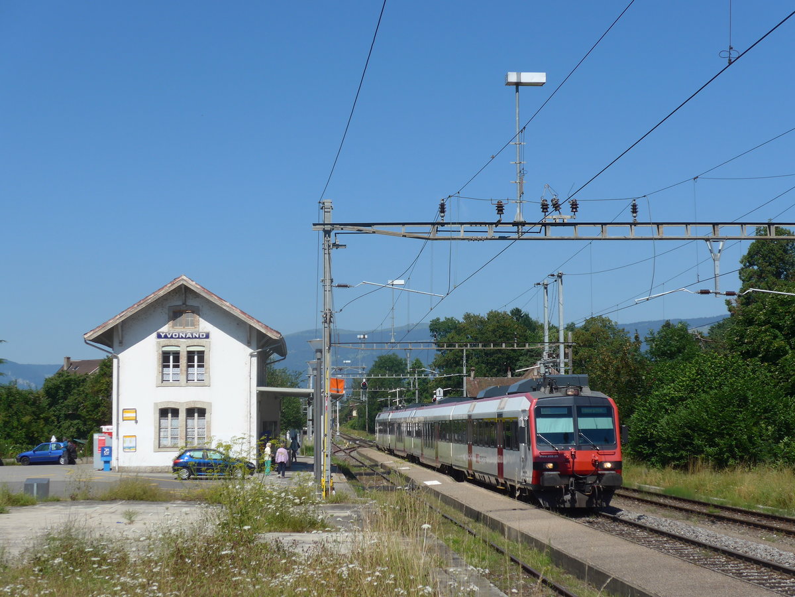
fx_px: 1516
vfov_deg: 22.3
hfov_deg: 29.4
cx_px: 398
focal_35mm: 66
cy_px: 298
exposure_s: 1/1300
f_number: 3.9
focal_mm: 13.4
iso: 80
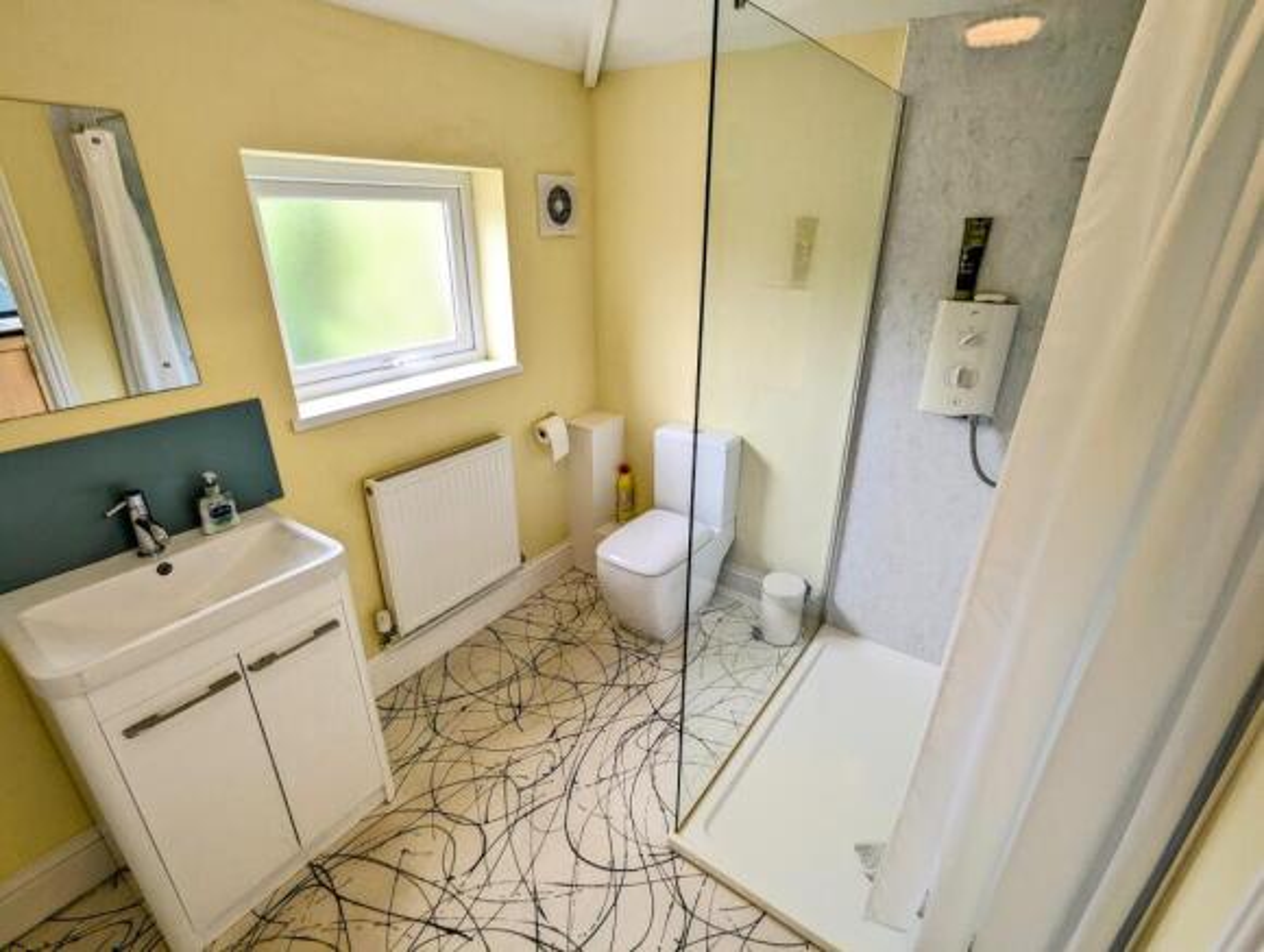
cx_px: 632
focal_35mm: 16
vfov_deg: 78.3
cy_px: 476
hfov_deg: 94.4
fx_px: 585
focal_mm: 2.35
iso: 110
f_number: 2.2
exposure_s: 1/50
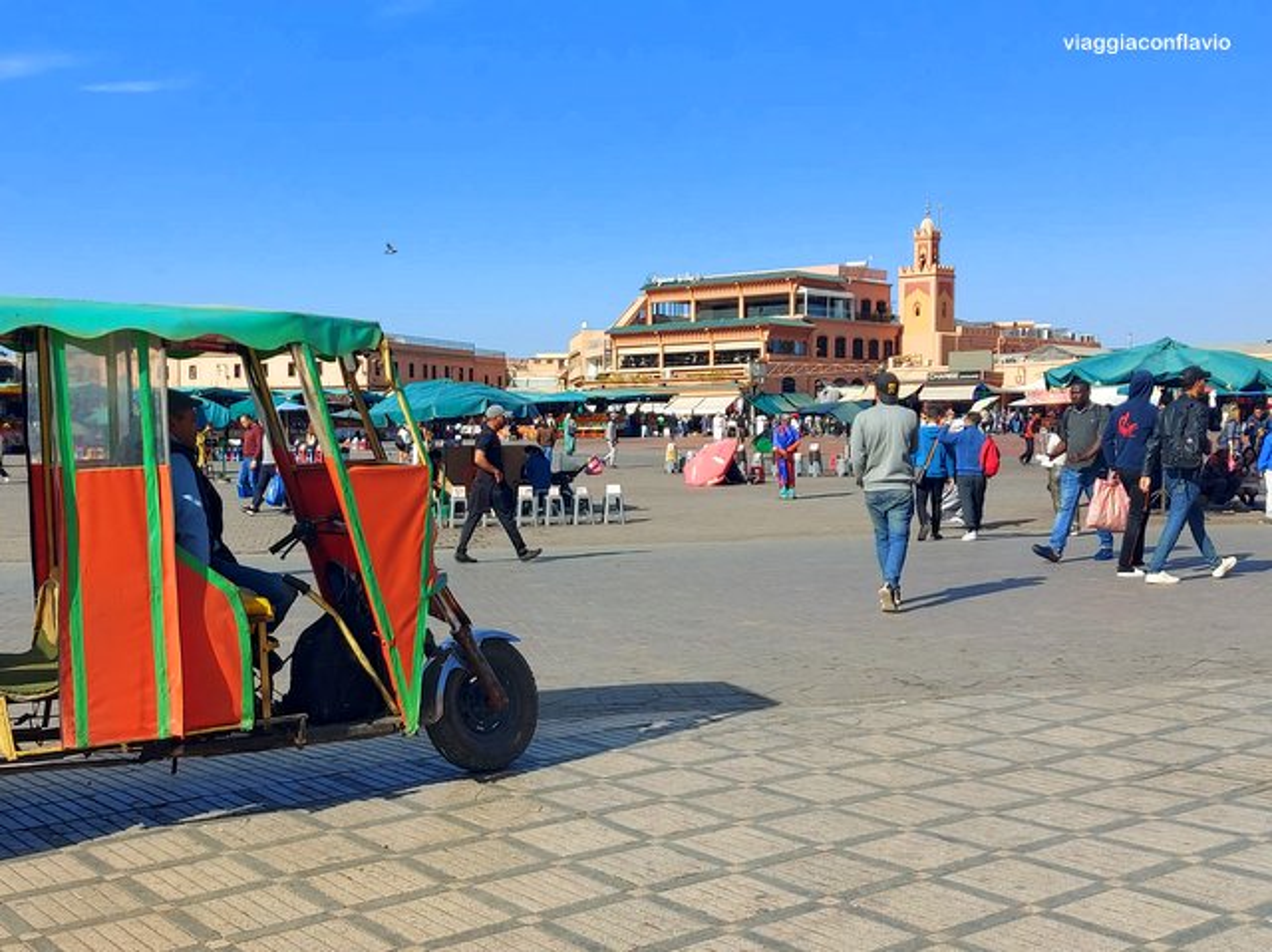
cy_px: 476
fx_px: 881
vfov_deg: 56.8
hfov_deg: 71.6
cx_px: 636
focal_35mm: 24
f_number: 1.8
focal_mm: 5.23
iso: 32
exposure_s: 1/1090
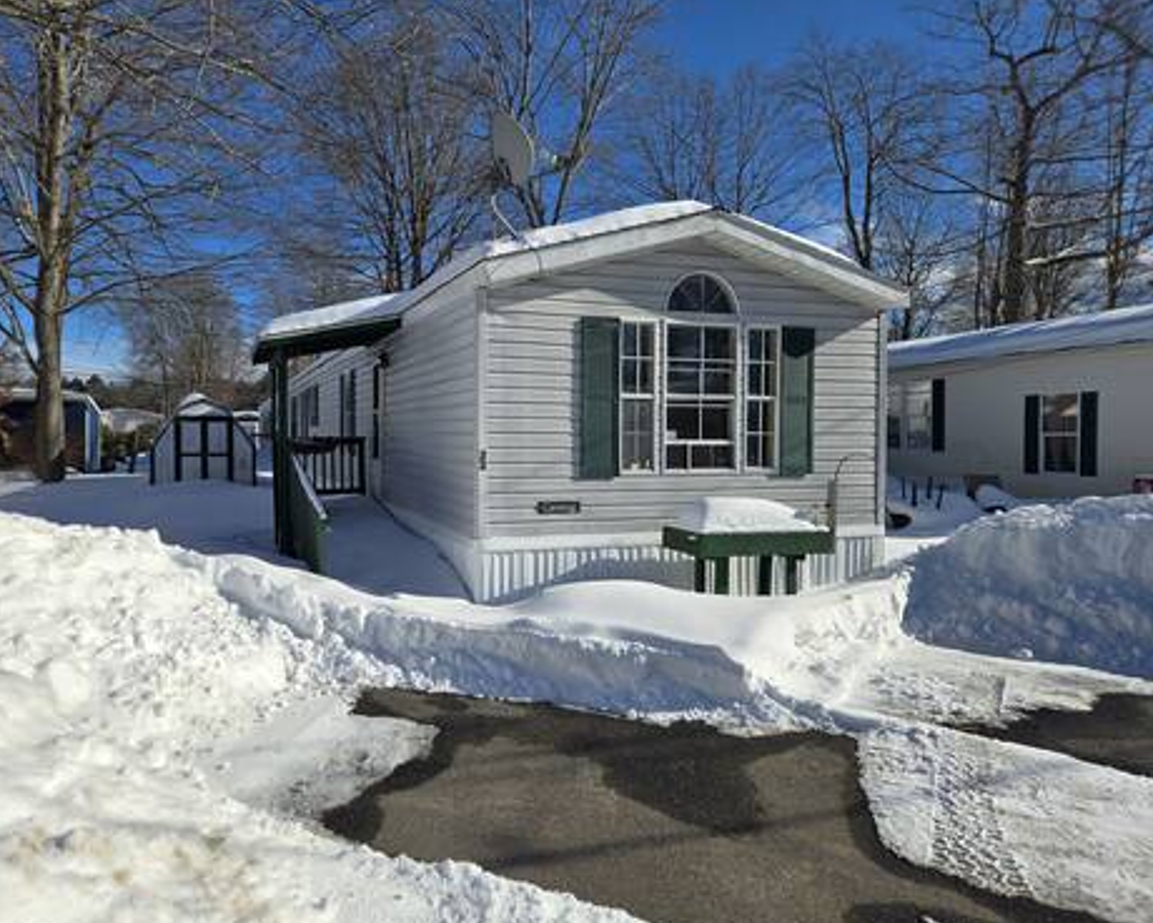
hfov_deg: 67.9
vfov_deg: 56.8
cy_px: 456
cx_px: 514
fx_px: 853
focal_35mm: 25
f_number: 1.8
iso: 25
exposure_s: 1/2866
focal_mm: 5.4
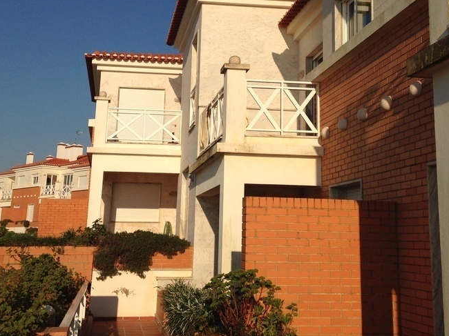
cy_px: 100
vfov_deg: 27.8
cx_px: 208
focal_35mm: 52
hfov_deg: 36.8
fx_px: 674
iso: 50
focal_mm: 4.12
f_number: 2.4
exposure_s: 1/4184
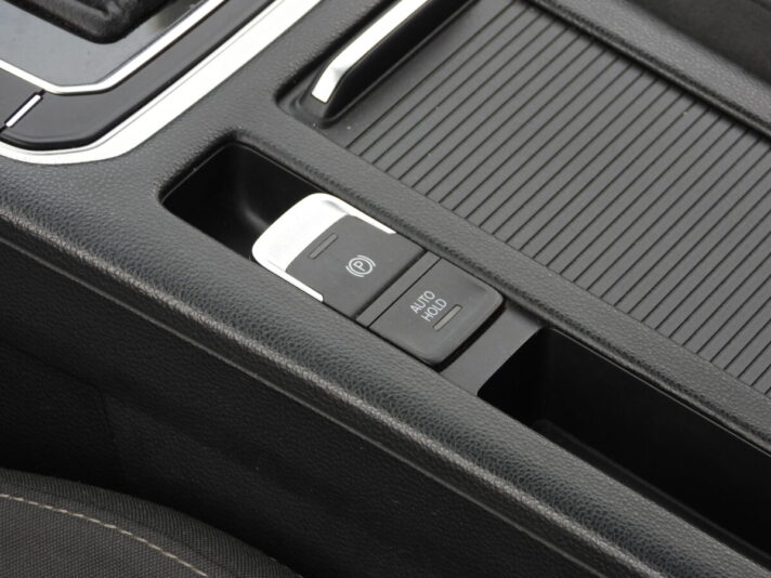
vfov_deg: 7.4
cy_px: 289
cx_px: 386
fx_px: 4455
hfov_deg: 9.9
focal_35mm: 200
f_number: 4.5
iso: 100
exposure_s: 1/60
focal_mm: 35.9
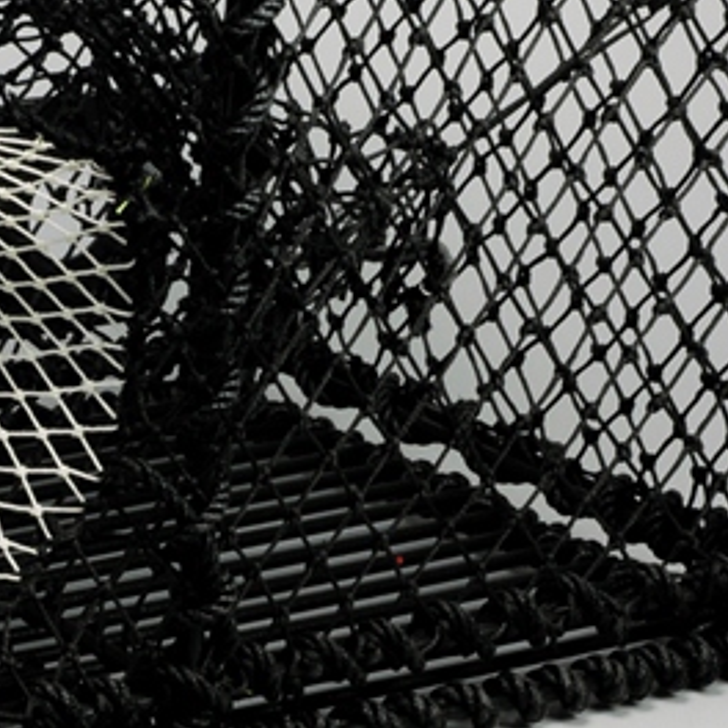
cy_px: 274
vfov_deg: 7.1
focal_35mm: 247
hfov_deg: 7.0
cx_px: -265
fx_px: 5877
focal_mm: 50
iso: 200
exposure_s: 1/1.6
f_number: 13
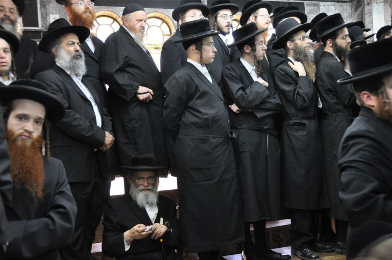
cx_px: 196
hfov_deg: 53.2
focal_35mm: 36
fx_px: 391
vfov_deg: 36.8
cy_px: 130
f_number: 3.8
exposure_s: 1/40
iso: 800
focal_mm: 24
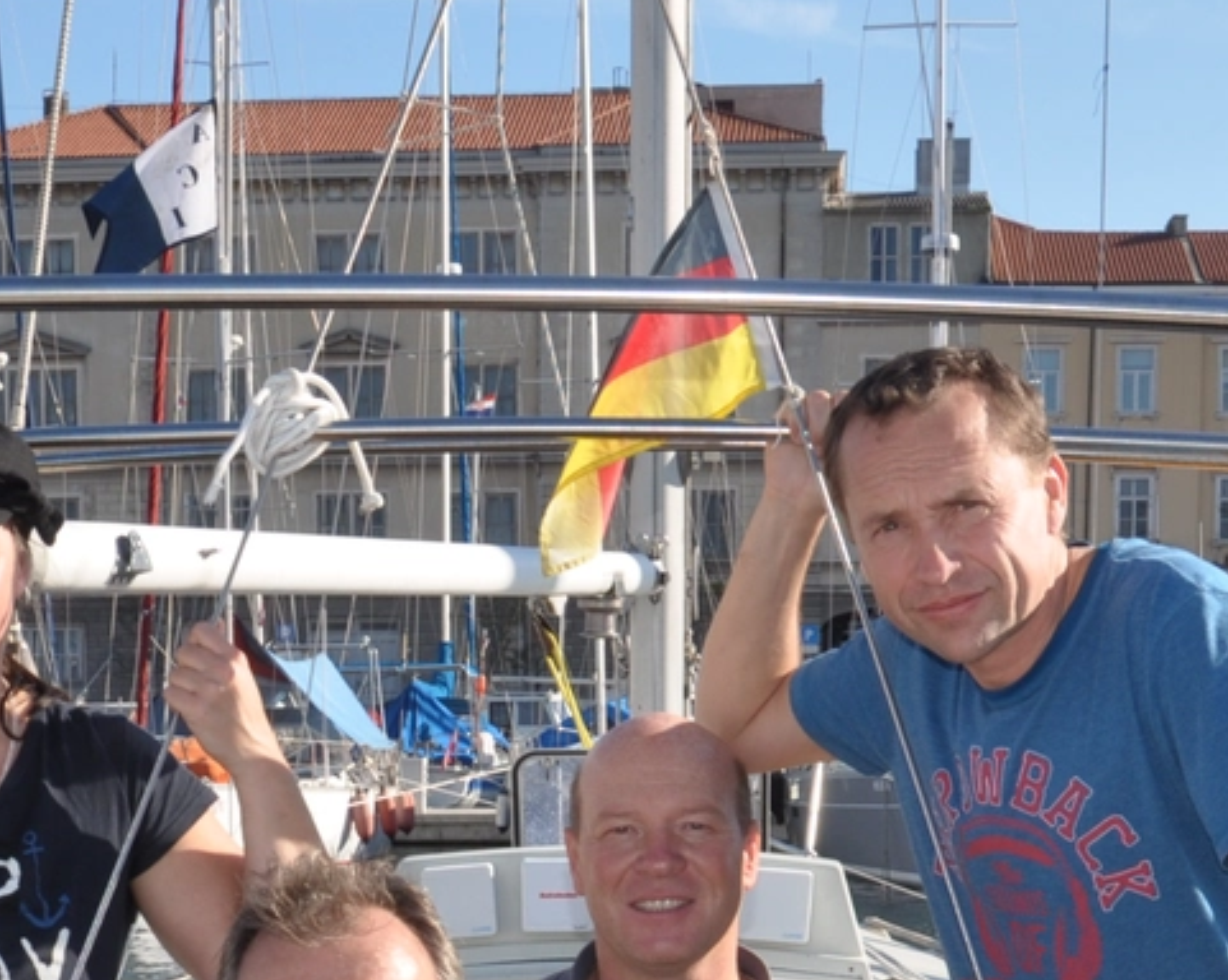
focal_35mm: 79
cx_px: 495
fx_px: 2869
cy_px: 1258
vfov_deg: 18.1
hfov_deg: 24.1
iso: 200
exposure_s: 1/200
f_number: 11
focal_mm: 18
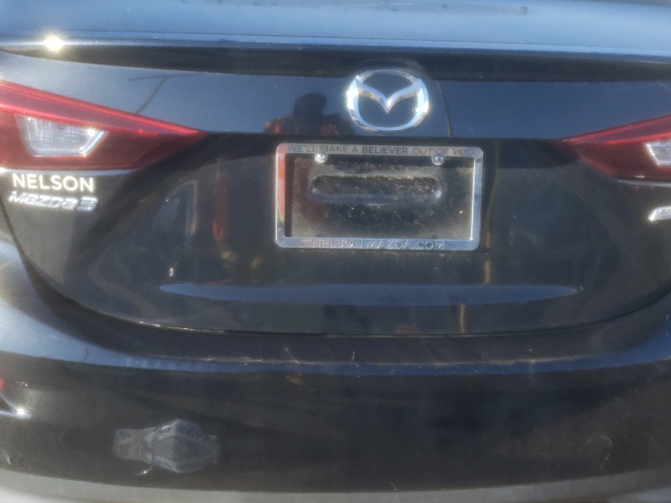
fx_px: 872
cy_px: 208
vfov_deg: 32.1
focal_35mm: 45
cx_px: 343
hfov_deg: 42.1
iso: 50
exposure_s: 1/833
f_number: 1.5
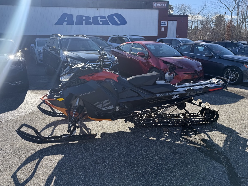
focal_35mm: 25
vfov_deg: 54.9
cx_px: 128
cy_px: 90
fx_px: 179
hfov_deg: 69.4
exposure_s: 1/2053
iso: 80
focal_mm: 6.76
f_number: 1.78
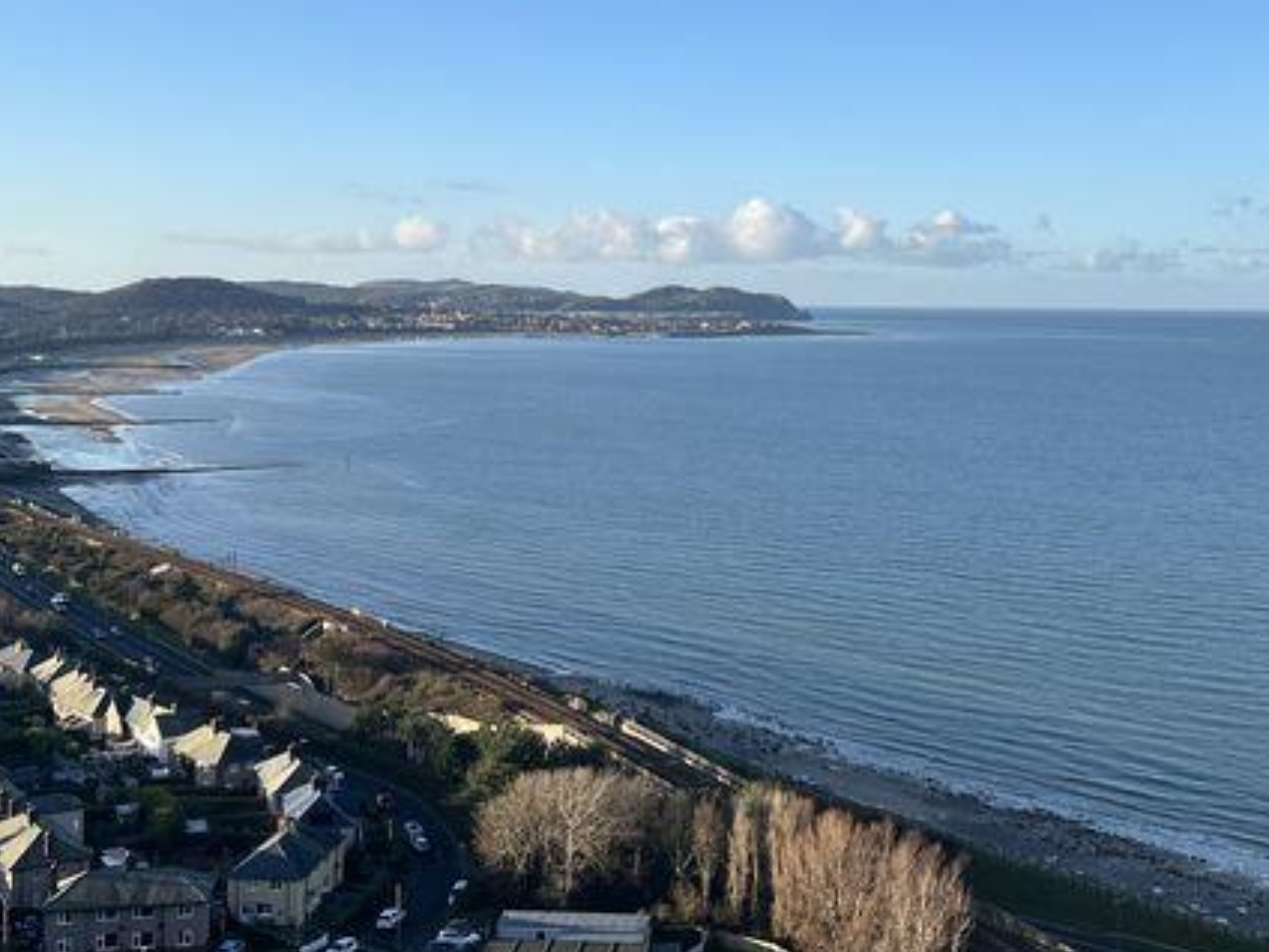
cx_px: 733
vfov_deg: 29.4
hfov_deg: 38.8
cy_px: 284
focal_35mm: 49
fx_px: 1796
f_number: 1.5
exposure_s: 1/2571
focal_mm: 5.7
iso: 50
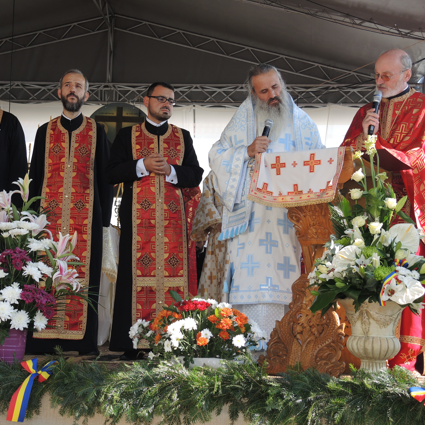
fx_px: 820
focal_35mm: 59
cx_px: 189
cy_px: 212
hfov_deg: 29.1
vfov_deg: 29.1
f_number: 2.8
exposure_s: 1/500
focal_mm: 11
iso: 100
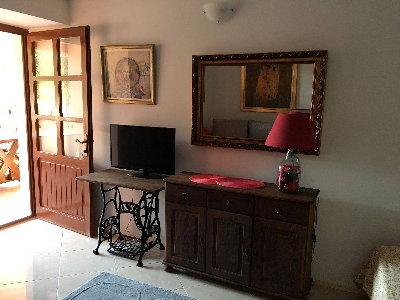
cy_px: 150
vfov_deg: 48.2
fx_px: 335
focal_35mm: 29
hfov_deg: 61.7
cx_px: 200
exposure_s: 1/10
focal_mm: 4.15
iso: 100
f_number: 2.2
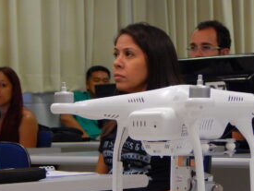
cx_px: 172
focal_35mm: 151
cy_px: 94
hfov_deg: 13.0
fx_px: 1109
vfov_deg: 9.8
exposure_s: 1/25
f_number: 4.5
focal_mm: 18.7
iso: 400
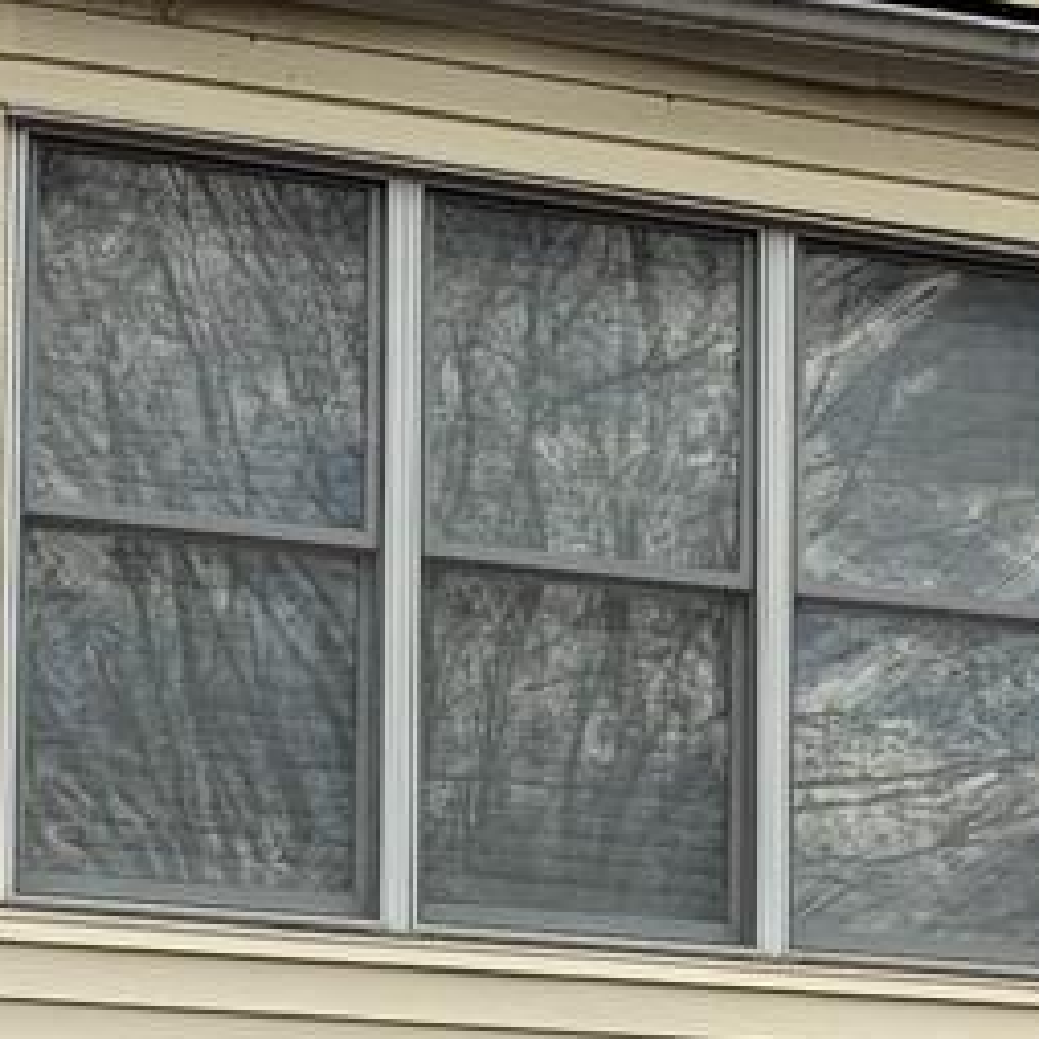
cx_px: 1035
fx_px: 4720
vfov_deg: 12.2
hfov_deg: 12.4
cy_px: 1370
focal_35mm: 139
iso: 50
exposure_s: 1/1451
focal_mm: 5.96
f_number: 1.6
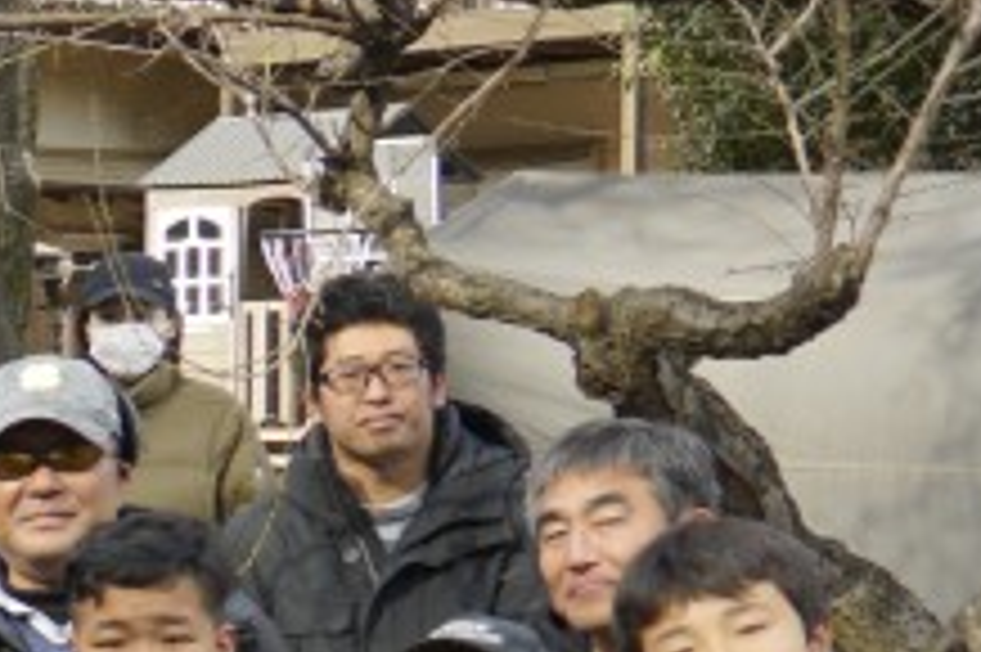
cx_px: -1683
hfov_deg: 8.8
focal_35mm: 203
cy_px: 929
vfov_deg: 6.7
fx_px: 5526
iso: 100
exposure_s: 1/160
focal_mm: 23
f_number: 4
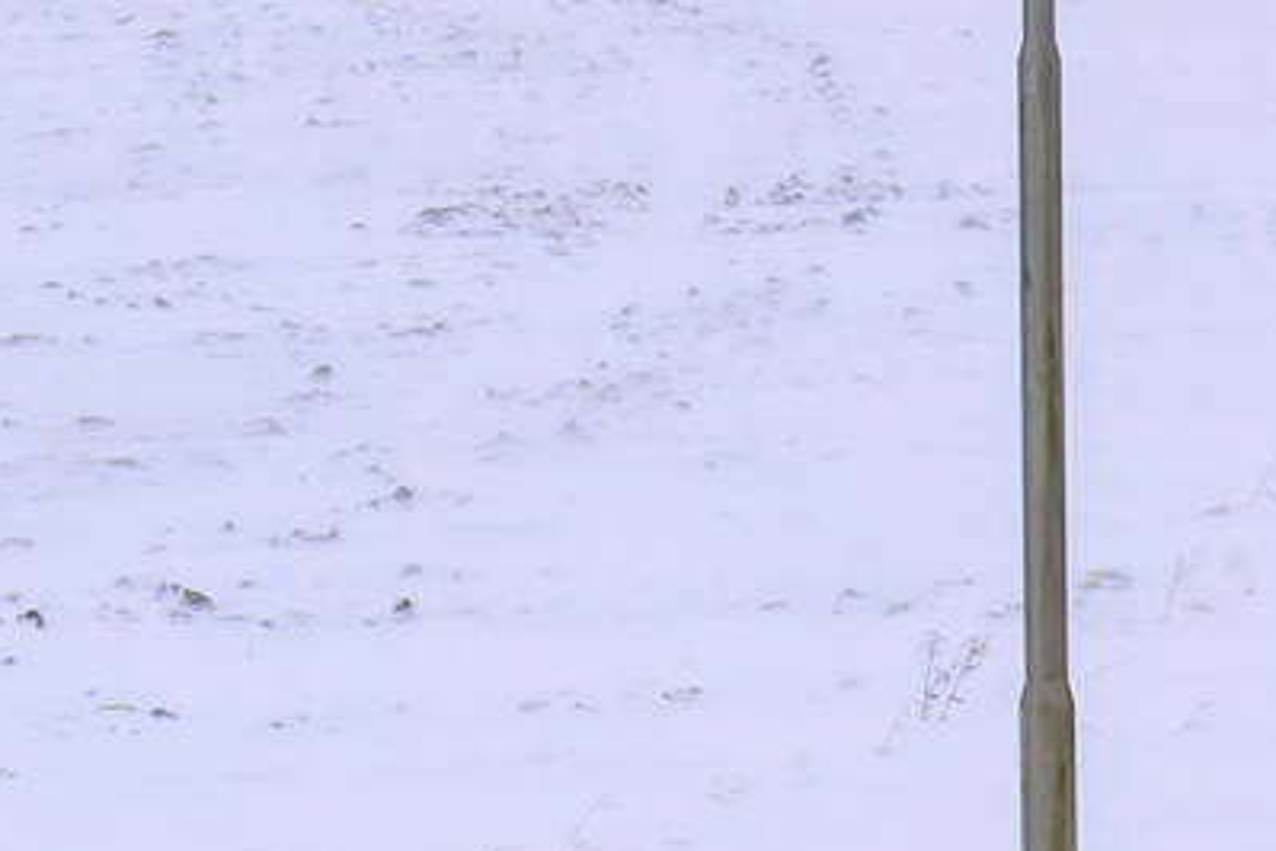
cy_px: 75
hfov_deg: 4.1
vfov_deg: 2.7
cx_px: 1829
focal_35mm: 505
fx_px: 17898
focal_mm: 70
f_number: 6.3
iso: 220
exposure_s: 1/250
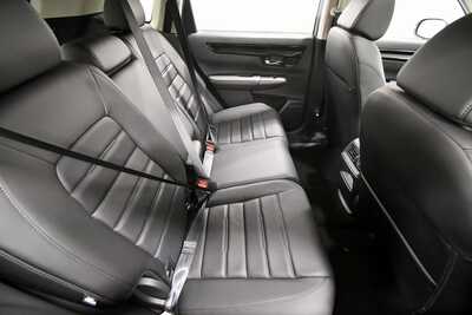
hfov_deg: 100.4
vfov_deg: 77.4
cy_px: 158
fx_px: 197
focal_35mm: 15
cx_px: 236
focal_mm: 10
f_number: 4.5
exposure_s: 1/60
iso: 6400
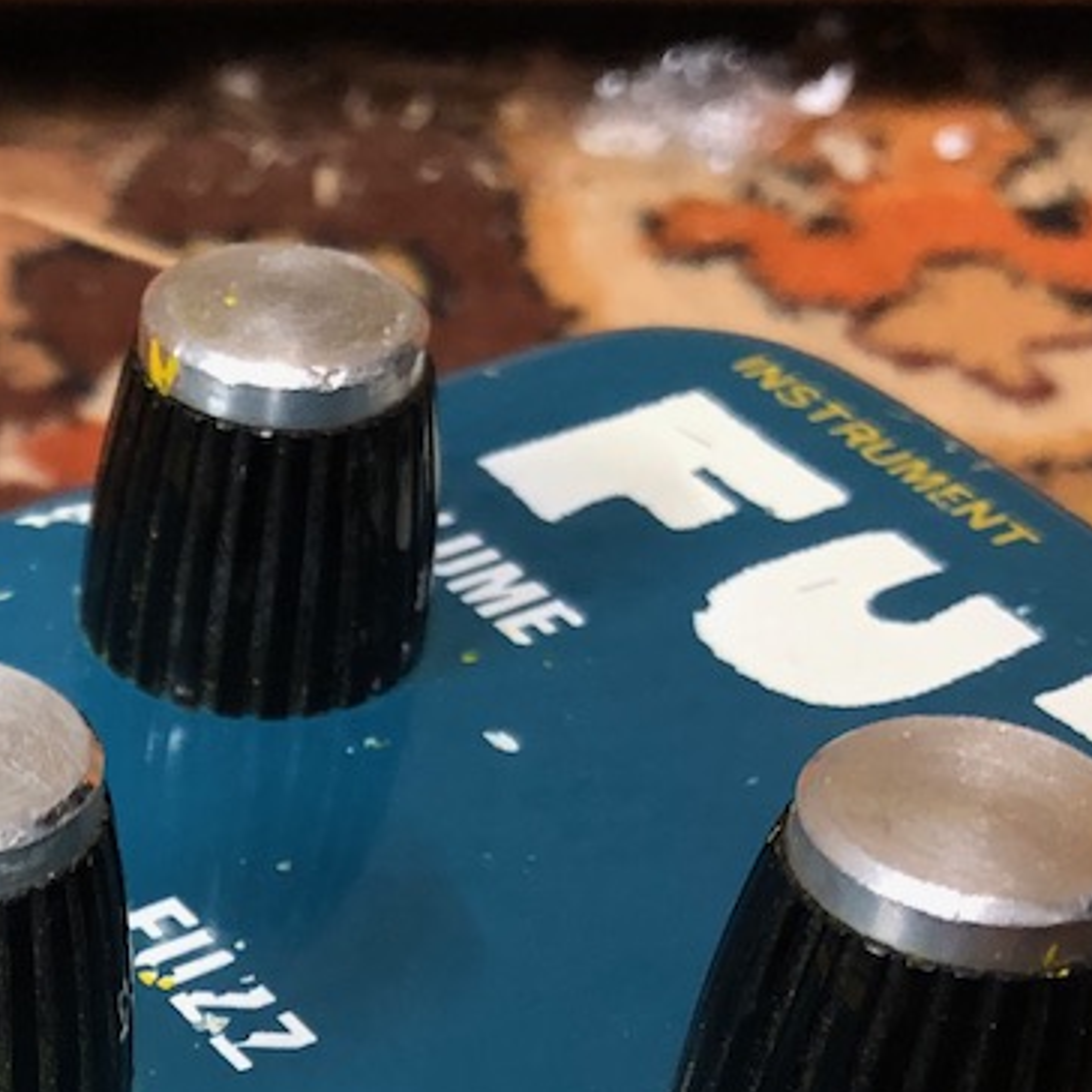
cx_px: -81
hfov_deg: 19.2
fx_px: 3105
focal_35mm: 87
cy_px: 1134
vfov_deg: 19.3
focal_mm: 4
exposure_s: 1/7
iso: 80
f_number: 1.8
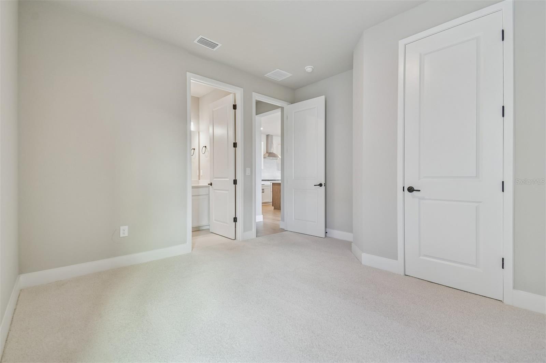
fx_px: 227
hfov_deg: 100.4
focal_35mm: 15
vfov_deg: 77.3
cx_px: 273
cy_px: 182
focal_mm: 10
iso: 100
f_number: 7.1
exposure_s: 1/4
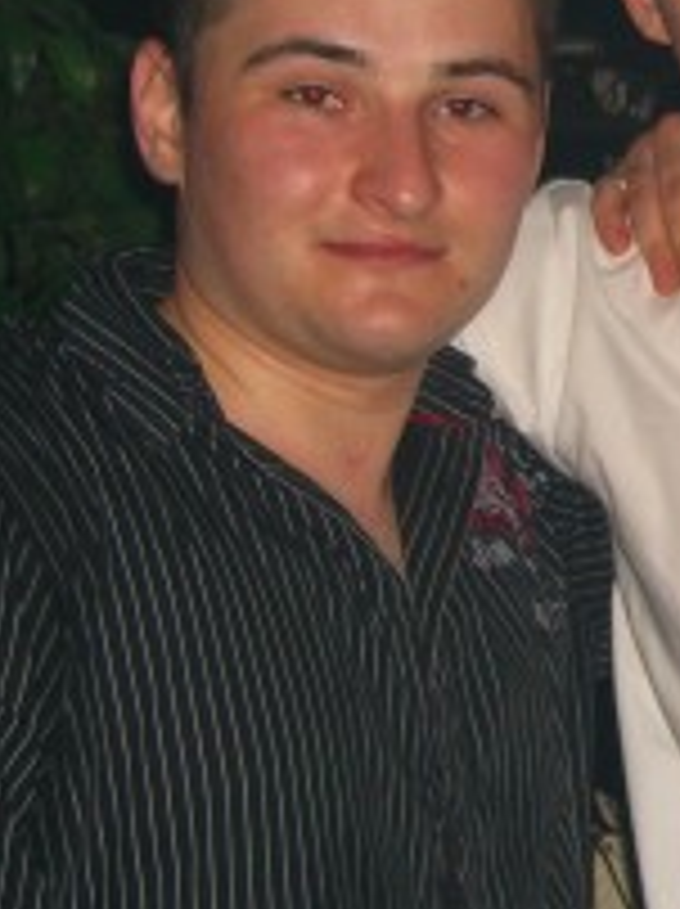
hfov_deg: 12.7
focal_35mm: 113
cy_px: 374
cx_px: 878
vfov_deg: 17.4
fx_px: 2966
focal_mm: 7.9
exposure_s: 1/60
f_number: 2.8
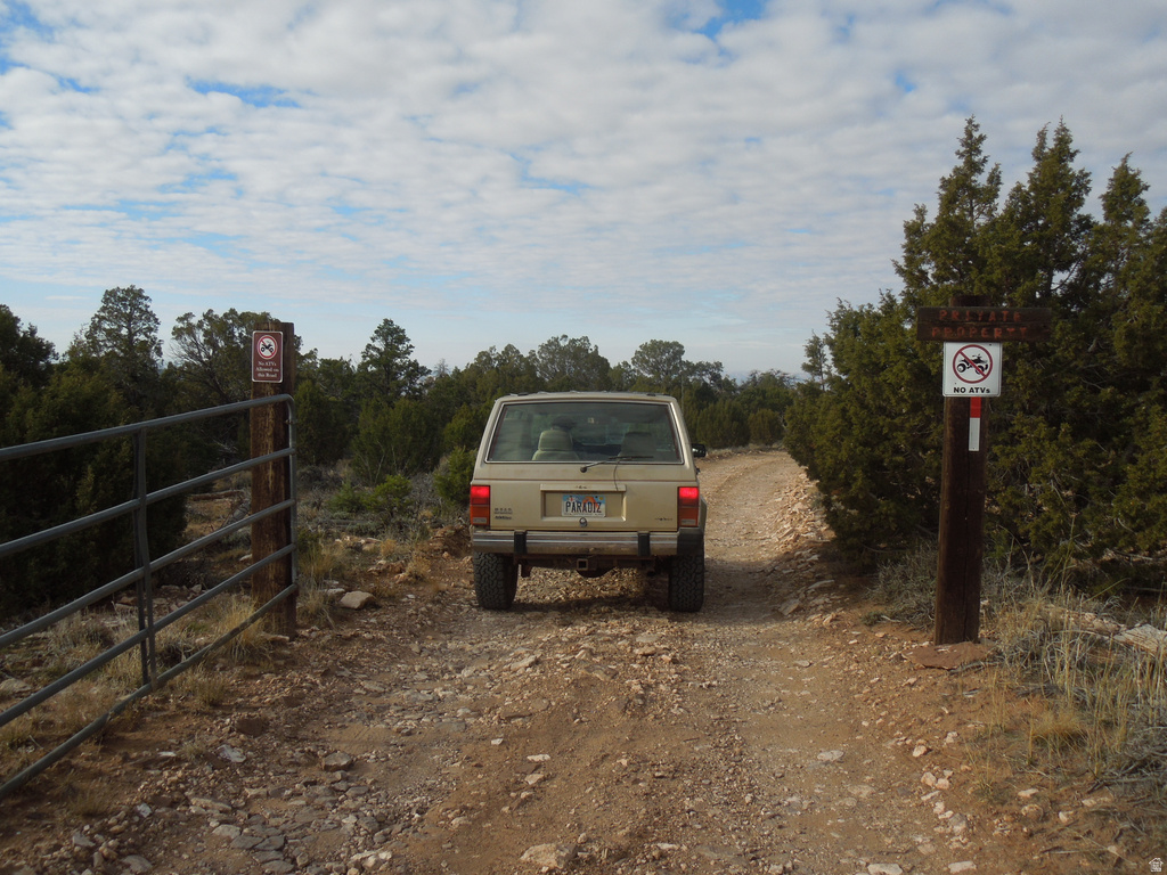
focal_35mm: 31
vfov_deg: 45.4
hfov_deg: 58.4
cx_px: 584
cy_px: 438
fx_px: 1045
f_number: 3.6
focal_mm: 5.6
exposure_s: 1/1000
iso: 100
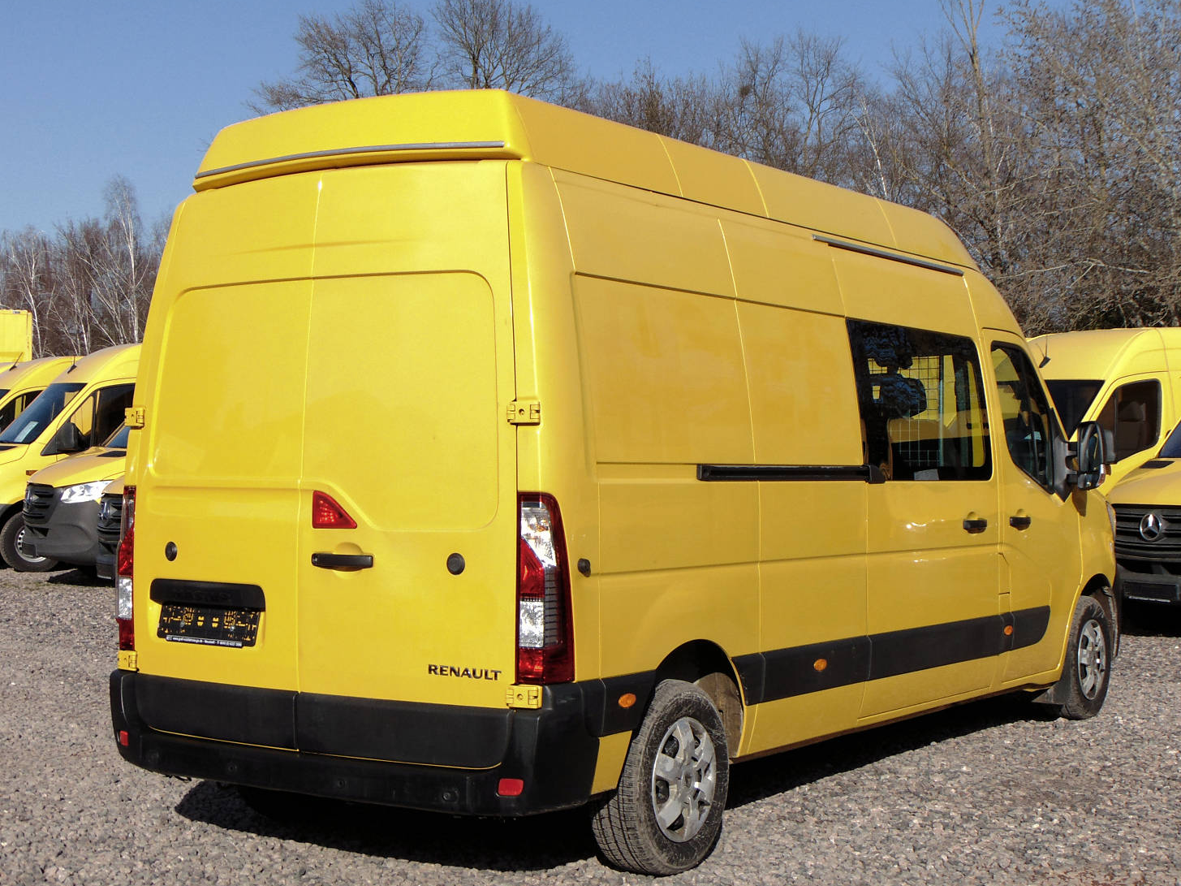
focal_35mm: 55
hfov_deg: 34.9
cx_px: 604
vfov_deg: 26.6
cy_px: 469
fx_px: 1876
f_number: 9
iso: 80
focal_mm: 9
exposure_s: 1/250
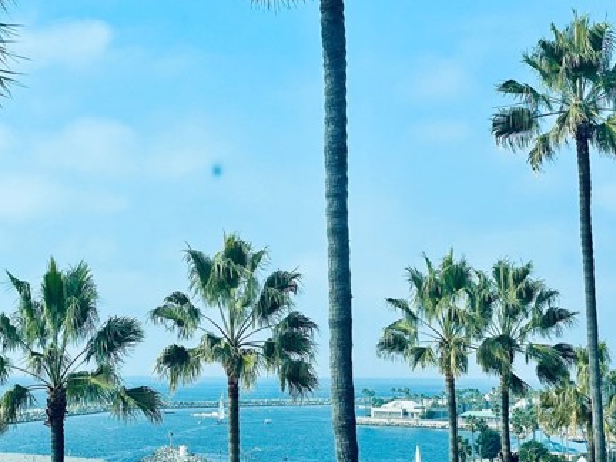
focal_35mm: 77
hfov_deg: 25.3
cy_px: 321
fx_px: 1370
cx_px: 227
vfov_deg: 19.1
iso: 25
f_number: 2
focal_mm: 6
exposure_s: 1/1261
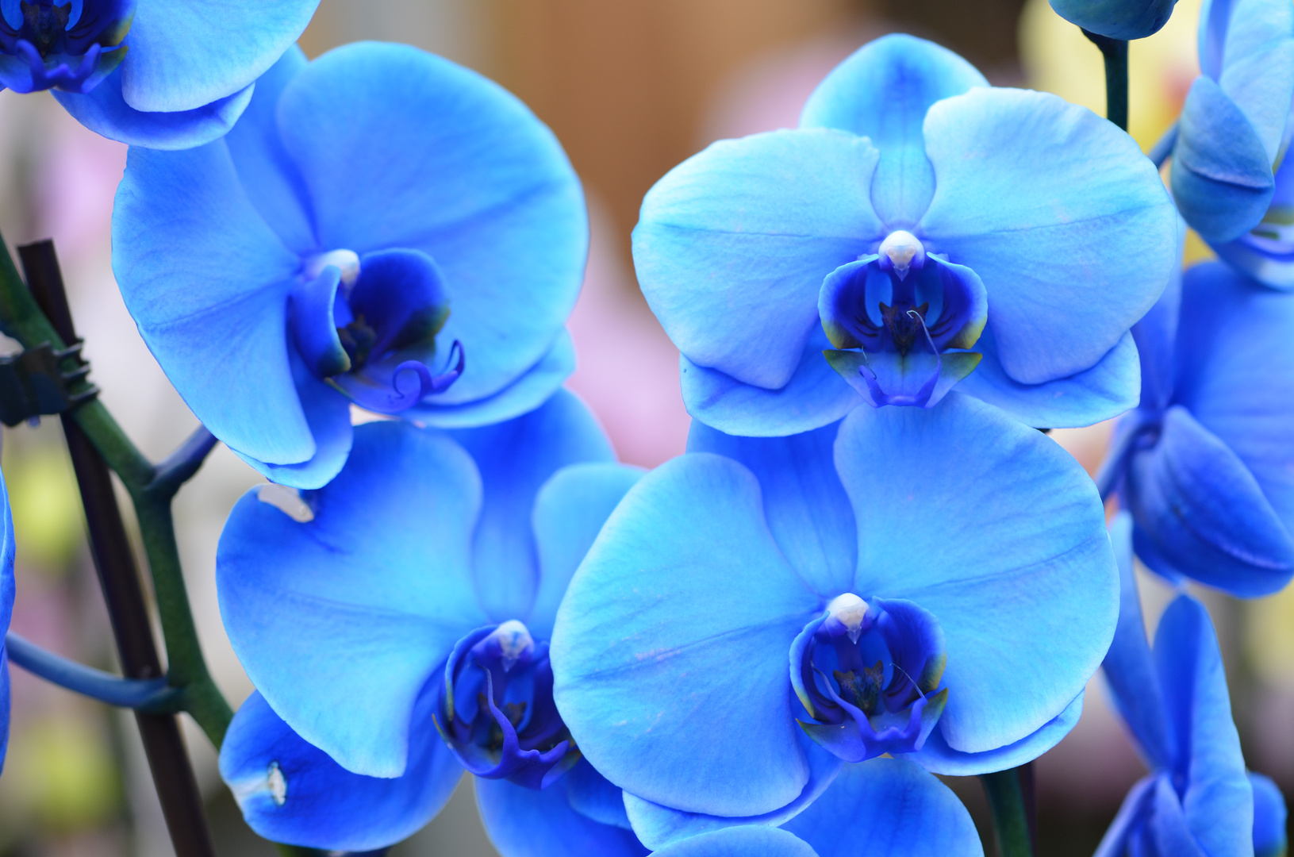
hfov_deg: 13.1
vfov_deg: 8.7
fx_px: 5649
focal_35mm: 158
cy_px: 428
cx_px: 647
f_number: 4.5
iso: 250
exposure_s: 1/320
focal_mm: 105
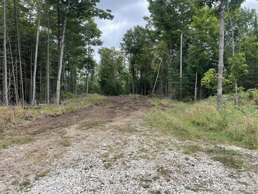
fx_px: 194
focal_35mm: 26
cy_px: 97
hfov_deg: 67.3
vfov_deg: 53.1
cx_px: 129
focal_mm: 4.2
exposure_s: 1/754
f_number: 1.6
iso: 32
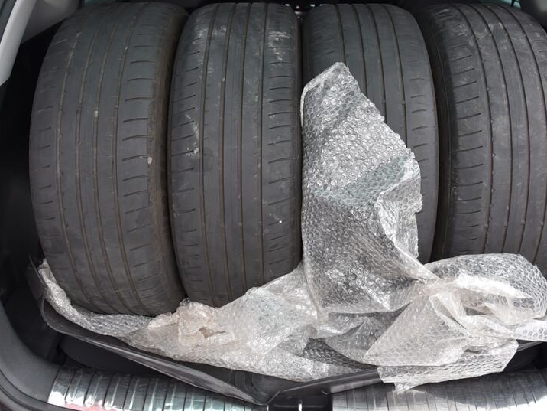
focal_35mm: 33
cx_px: 289
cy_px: 170
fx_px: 521
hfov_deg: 55.3
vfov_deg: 42.8
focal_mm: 24
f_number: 5
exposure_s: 1/100
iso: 500
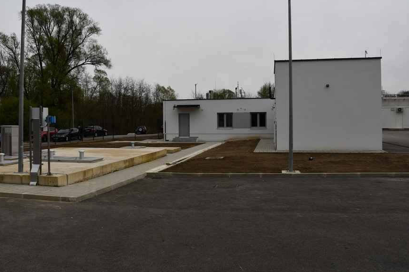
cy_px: 114
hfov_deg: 58.4
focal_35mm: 32
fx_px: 364
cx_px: 172
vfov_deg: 41.0
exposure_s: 1/320
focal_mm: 18
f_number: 9
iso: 100
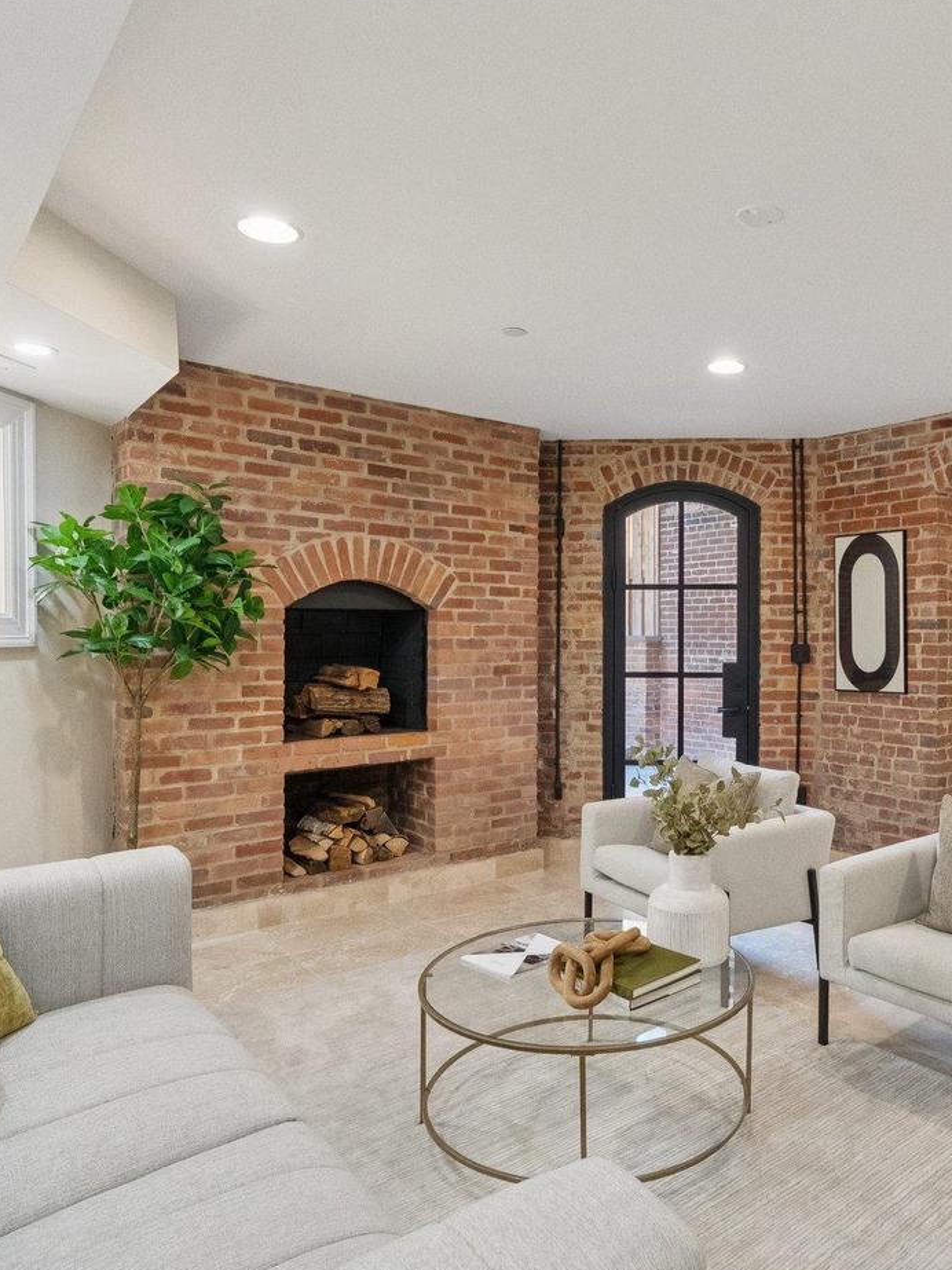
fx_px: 880
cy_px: 642
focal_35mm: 24
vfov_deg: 71.6
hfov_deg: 54.9
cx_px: 677
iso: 8000
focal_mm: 16
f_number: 8
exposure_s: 1/160
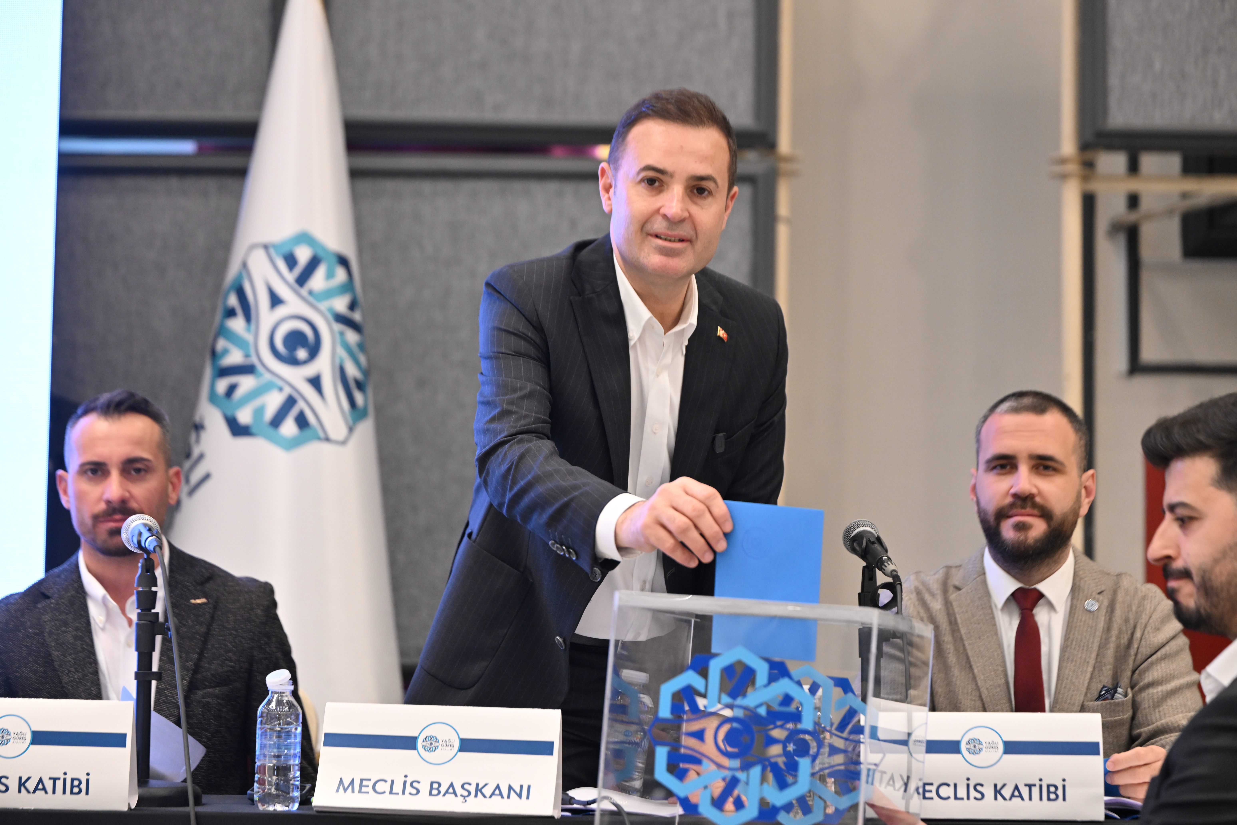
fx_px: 2611
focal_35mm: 76
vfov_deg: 17.9
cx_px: 618
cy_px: 412
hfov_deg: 26.7
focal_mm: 76
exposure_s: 1/200
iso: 1600
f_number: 2.8
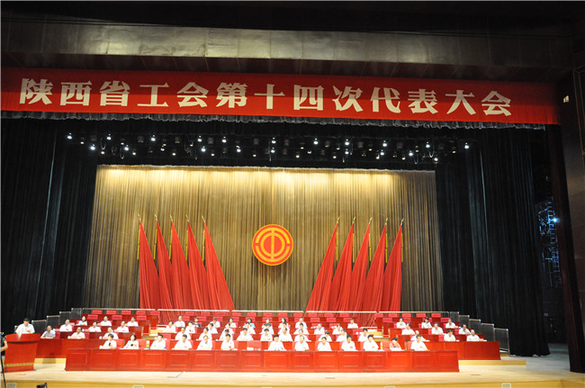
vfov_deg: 41.6
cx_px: 292
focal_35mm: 32
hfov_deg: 59.6
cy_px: 194
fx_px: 511
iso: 2500
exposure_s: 1/30
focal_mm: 21
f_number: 5.6
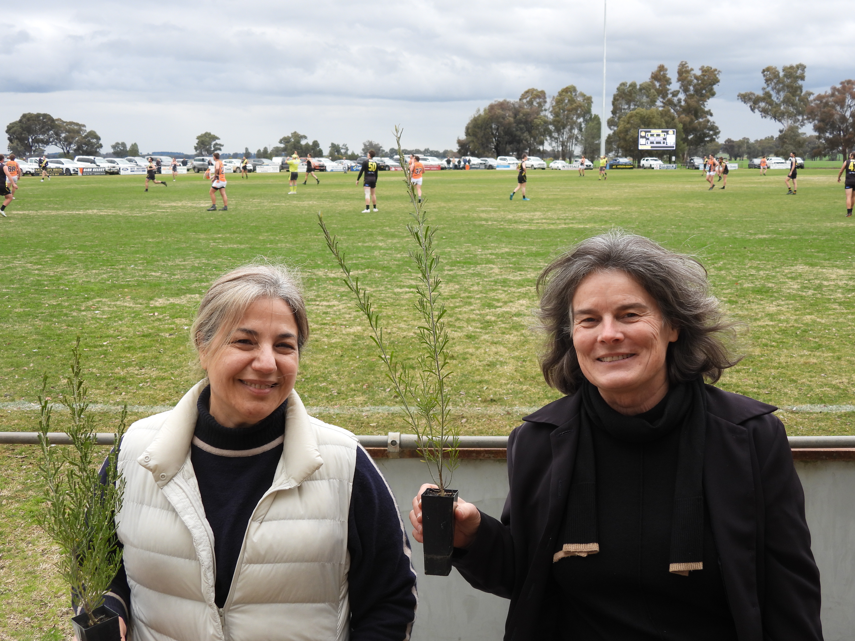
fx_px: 1062
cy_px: 320
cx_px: 428
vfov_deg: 33.6
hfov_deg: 43.9
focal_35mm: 43
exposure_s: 1/160
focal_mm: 7.7
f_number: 3.2
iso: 100
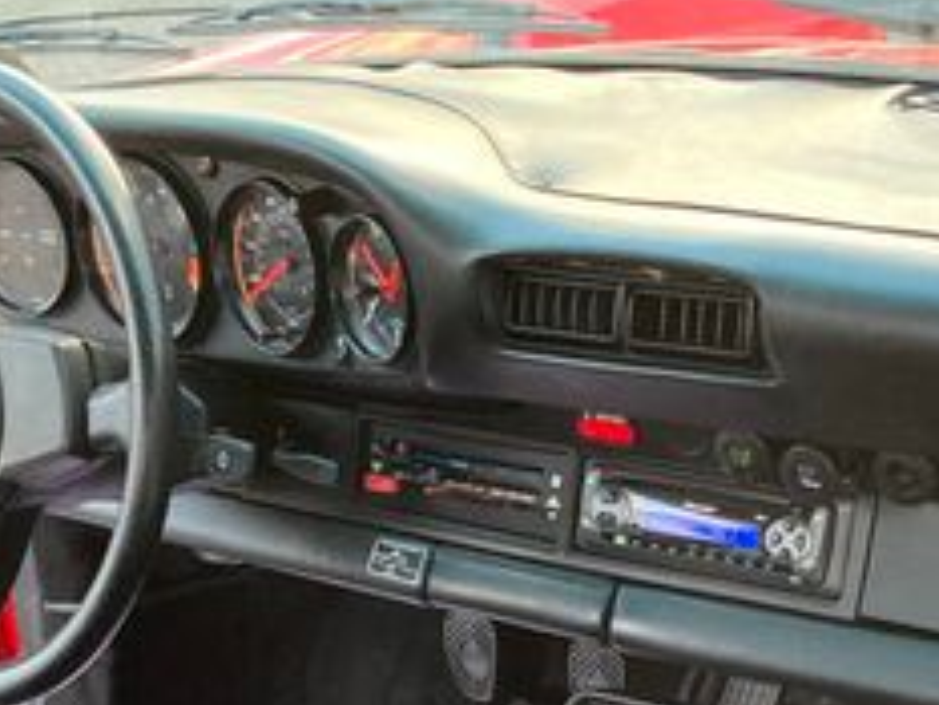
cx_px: 500
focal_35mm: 77
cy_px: 935
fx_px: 2090
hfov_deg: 25.3
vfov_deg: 17.8
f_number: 1.8
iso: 200
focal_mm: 3.99
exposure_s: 1/60
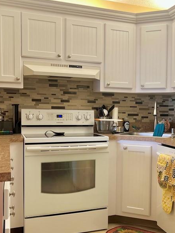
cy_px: 126
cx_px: 140
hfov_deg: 31.4
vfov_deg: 42.0
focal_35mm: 45
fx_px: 303
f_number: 1.5
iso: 125
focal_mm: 5.7
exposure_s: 1/120
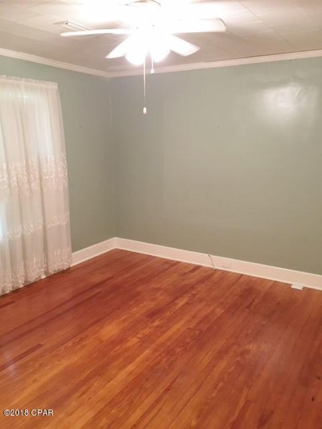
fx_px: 360
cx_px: 161
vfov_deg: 61.7
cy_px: 214
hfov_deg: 48.2
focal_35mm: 29
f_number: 2.2
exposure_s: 1/30
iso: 200
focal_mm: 4.15
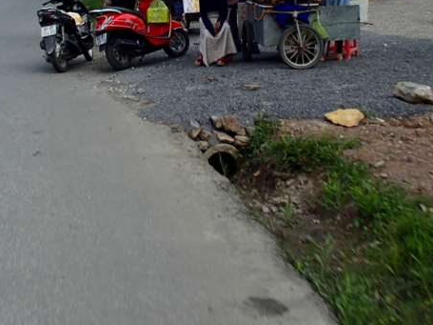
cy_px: 5
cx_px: 261
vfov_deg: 22.4
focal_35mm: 63
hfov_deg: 30.6
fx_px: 788
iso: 100
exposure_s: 1/100
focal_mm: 5
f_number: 11
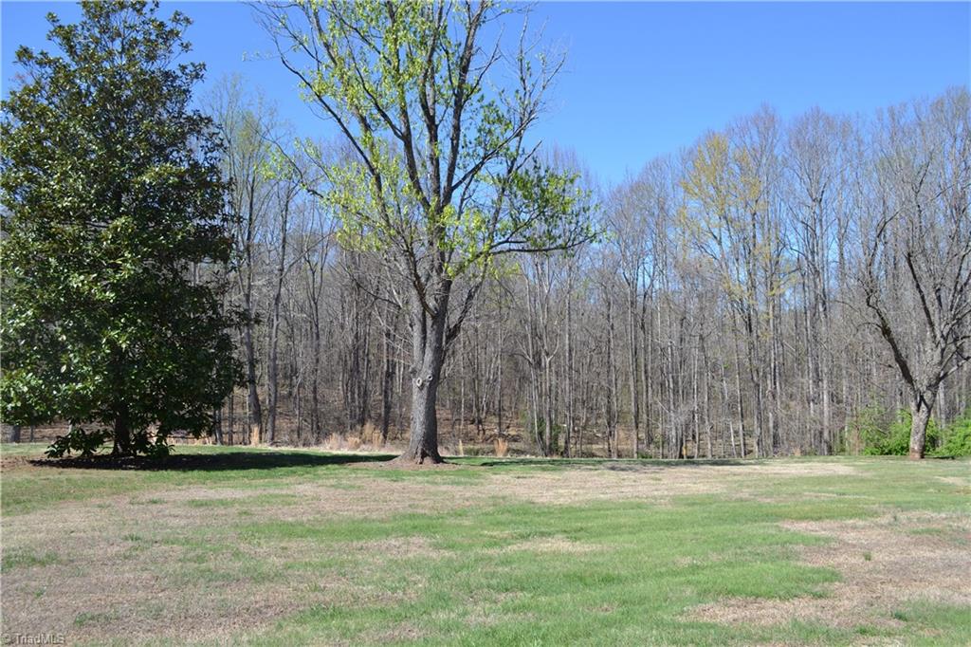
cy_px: 324
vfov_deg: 47.9
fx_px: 728
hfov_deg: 67.4
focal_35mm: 27
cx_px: 486
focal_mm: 18
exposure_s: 1/200
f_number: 7.1
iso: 100
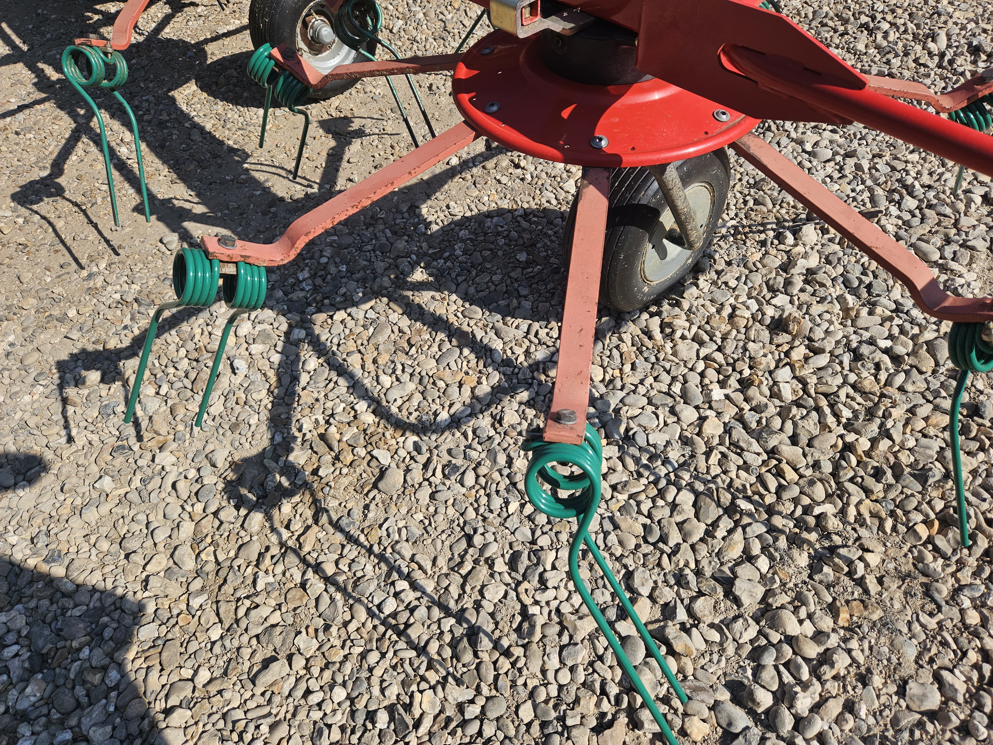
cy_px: 372
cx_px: 496
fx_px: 660
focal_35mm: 23
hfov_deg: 73.9
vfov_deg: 58.9
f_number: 1.8
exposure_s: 1/1789
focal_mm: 5.4
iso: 25
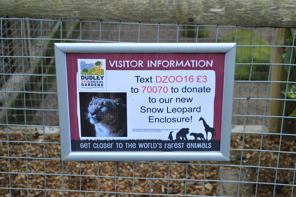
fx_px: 616
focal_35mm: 75
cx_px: 148
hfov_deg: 27.0
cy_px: 98
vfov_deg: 18.2
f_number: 6.3
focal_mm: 50
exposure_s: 1/2000
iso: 6400
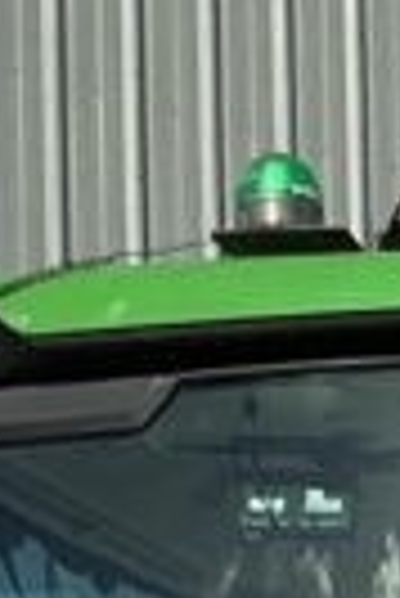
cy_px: 1254
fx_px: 3723
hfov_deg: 5.8
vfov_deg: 8.6
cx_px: 1079
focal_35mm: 224
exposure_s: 1/1984
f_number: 1.8
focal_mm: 3
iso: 25
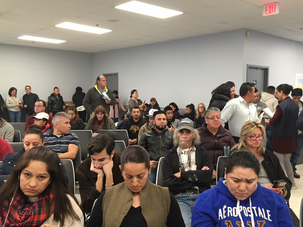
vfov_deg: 39.6
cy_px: 124
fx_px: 315
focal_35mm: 36
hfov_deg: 51.2
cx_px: 174
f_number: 2.2
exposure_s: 1/30
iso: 125
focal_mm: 4.15
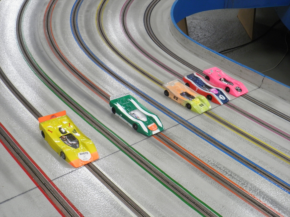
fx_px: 343
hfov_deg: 45.8
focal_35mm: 41
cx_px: 145
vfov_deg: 35.1
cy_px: 108
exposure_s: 1/25
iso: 200
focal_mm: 7.3
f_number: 3.9
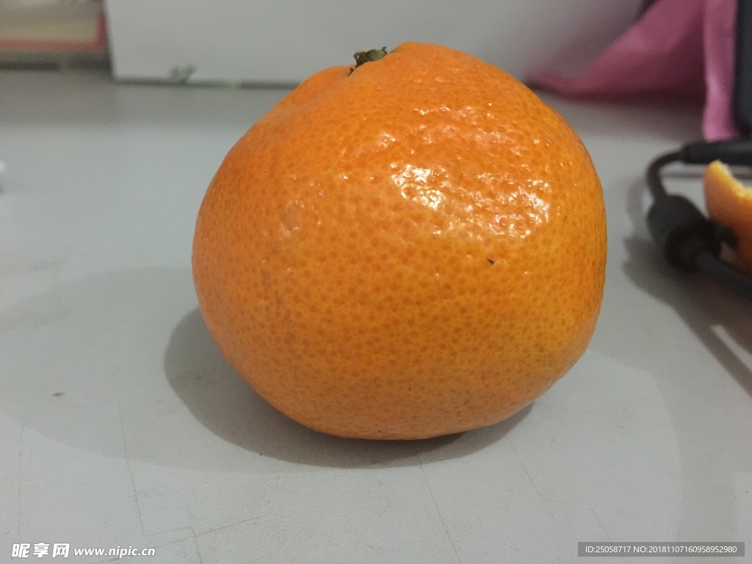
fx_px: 630
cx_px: 376
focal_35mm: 29
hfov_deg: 61.7
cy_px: 282
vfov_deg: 48.2
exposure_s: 1/4
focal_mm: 4.15
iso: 160
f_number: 2.2
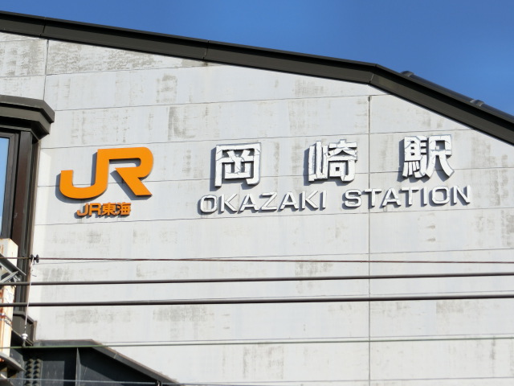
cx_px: 257
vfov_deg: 13.8
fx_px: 1589
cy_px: 193
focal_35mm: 107
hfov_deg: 18.4
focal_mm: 19.1
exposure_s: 1/500
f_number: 5.7
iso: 80
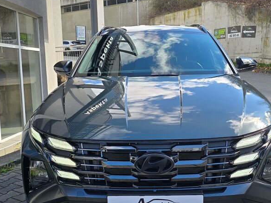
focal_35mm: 40
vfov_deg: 35.9
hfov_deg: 46.8
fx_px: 313
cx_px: 141
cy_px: 111
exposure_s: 1/377
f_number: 1.7
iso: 12
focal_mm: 6.3
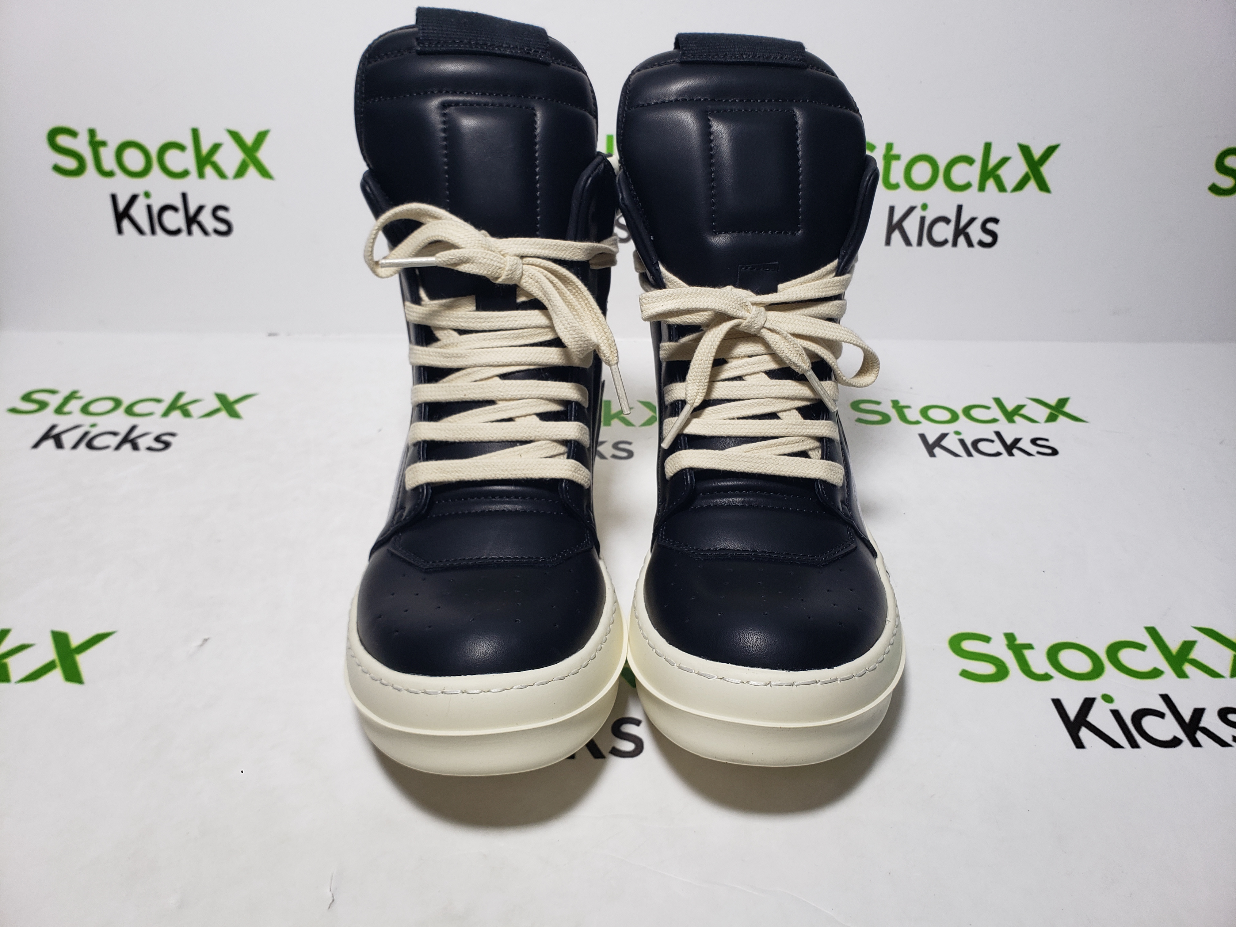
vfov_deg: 53.1
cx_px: 618
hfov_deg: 67.3
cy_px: 464
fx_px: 928
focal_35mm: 26
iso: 50
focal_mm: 4.3
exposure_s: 1/205
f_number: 2.4
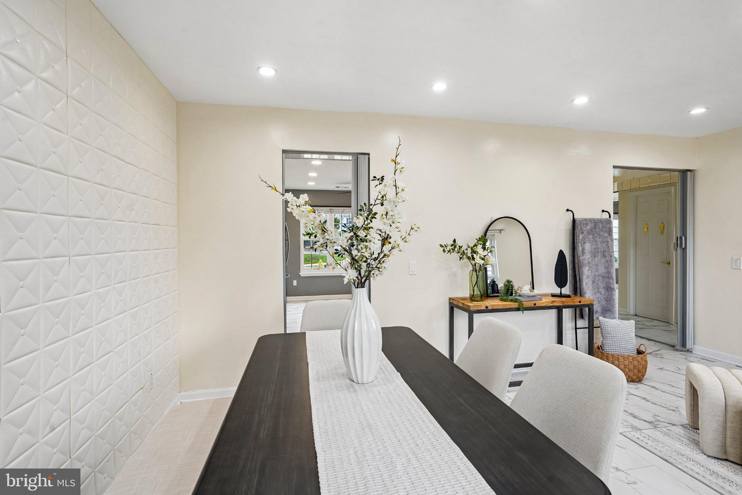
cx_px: 371
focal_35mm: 16
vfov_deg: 73.7
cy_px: 248
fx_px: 330
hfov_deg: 96.7
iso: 200
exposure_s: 1/20
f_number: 8
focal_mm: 16
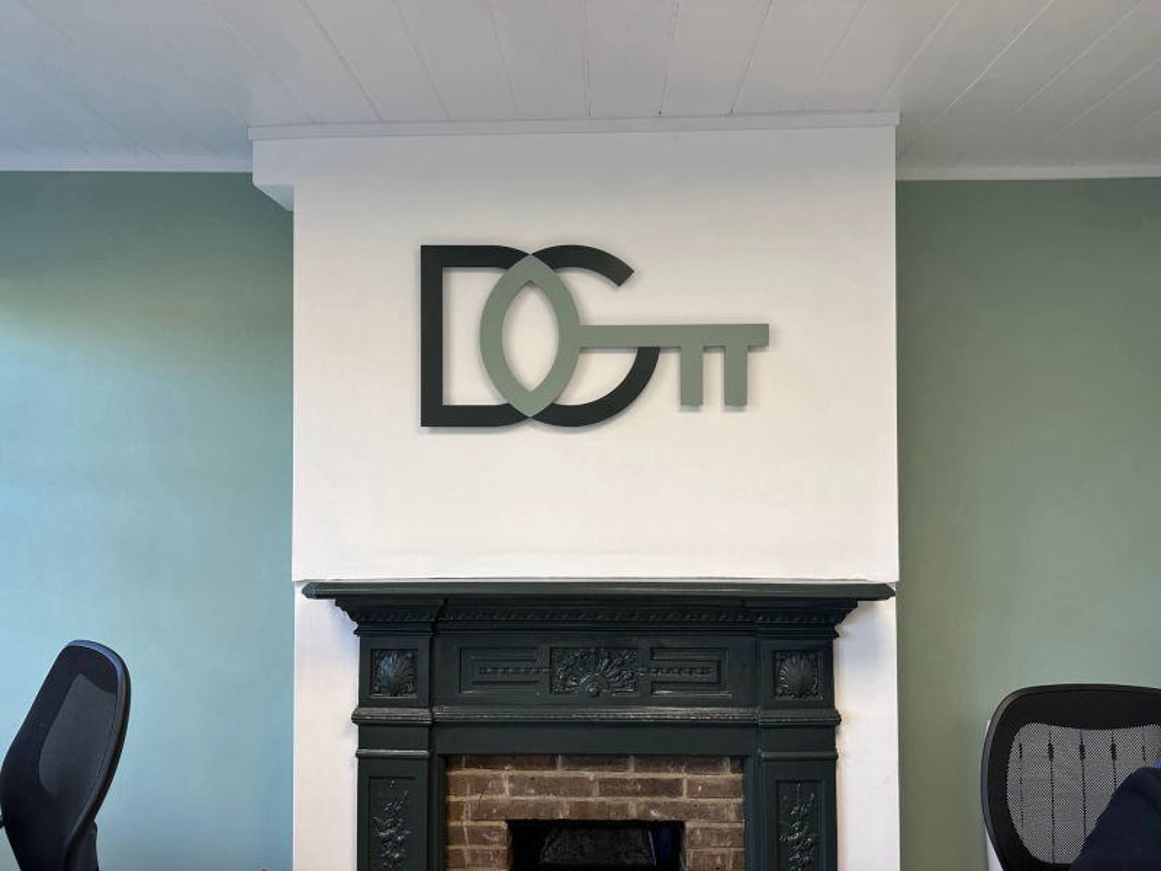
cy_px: 436
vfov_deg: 56.8
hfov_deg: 71.6
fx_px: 805
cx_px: 580
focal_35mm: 24
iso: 64
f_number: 1.78
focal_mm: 6.86
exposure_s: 1/100
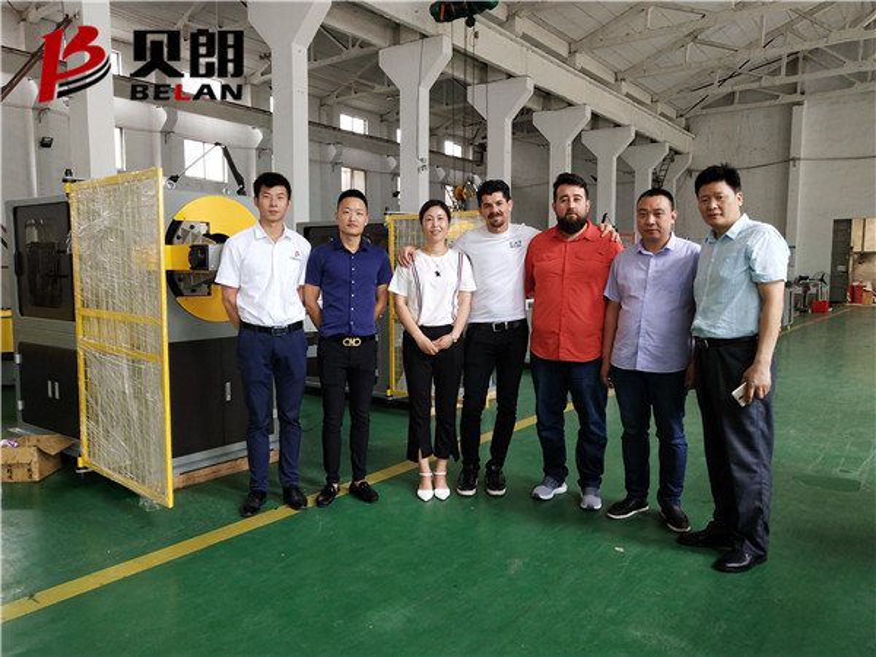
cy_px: 328
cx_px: 438
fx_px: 759
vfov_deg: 46.8
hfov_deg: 60.0
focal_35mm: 30
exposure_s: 1/50
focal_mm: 3.95
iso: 159
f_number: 1.8
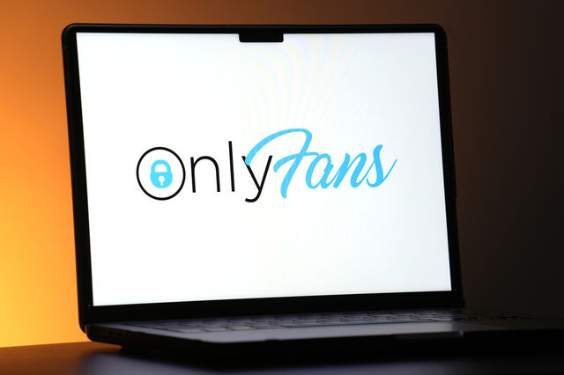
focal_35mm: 200
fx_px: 3132
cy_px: 188
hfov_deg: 10.3
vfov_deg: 6.9
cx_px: 282
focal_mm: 200
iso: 125
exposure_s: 1/10
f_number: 9
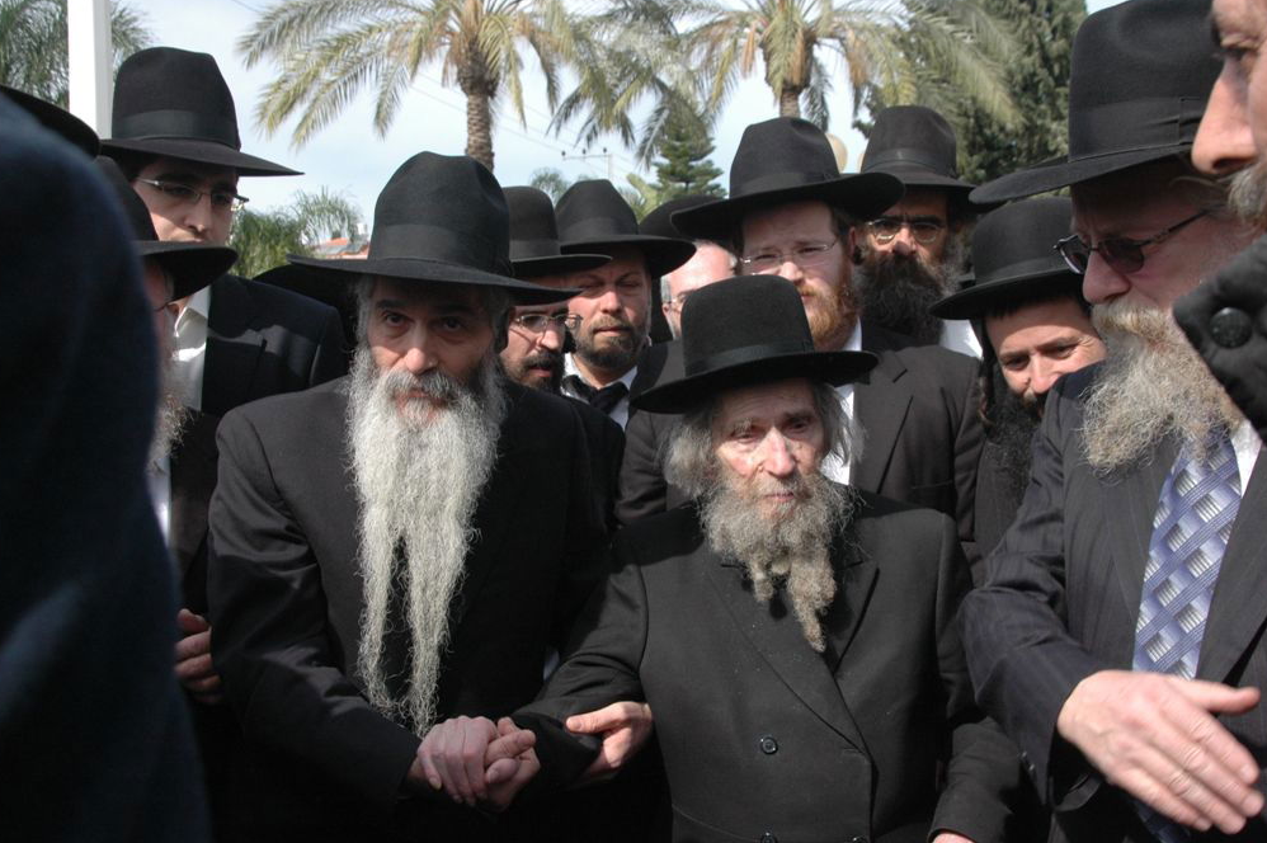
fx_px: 1407
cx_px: 631
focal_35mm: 40
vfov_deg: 33.4
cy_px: 423
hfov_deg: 48.5
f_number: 9
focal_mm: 26
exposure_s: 1/320
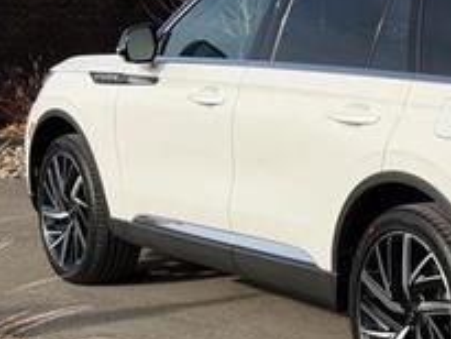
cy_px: 170
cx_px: 477
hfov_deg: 16.3
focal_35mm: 118
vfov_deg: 12.6
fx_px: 1538
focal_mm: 6.76
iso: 64
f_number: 1.78
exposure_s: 1/5587
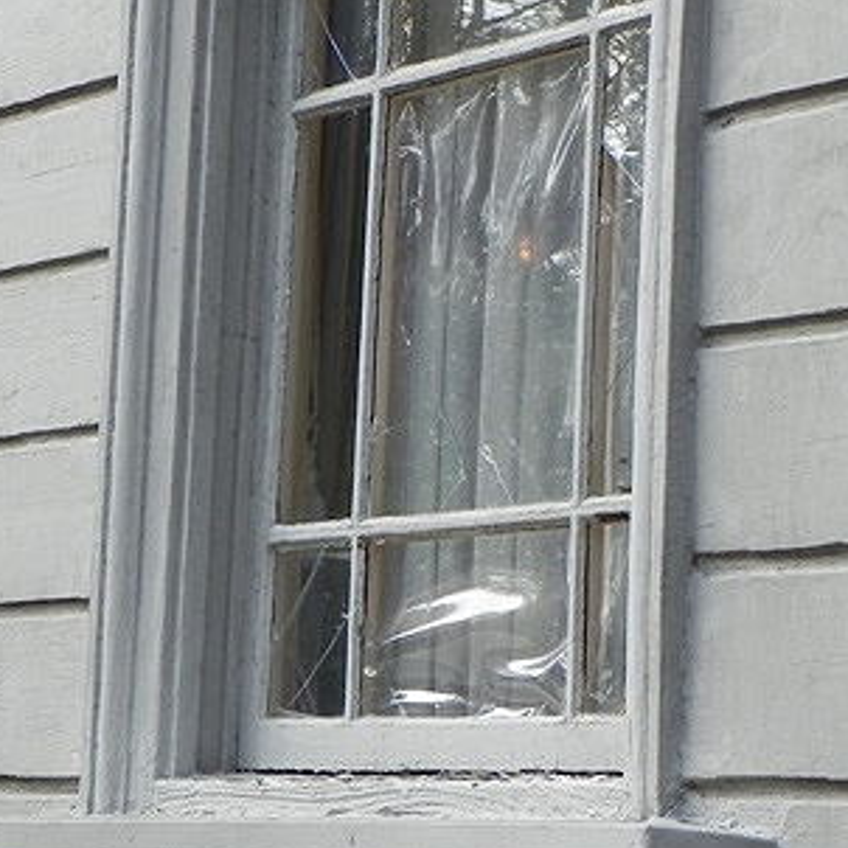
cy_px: 314
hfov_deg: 10.3
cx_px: 205
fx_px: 4684
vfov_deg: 10.3
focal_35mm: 169
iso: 200
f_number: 5
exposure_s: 1/348
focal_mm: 16.9
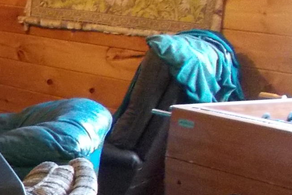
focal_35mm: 125
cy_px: 212
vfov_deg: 10.8
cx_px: -276
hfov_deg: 14.0
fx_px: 1014
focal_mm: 4.6
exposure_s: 1/10
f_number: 3.2
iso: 400
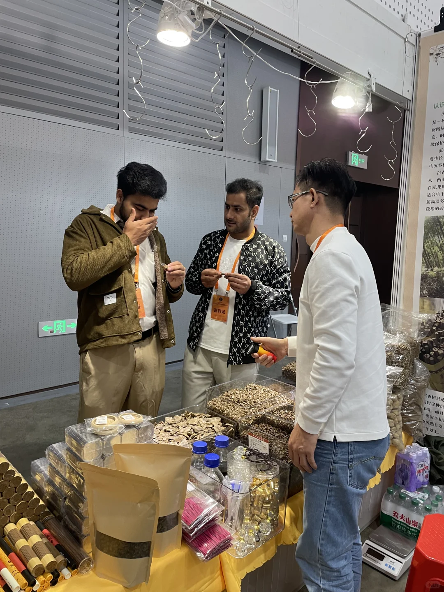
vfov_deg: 67.3
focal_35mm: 26
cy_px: 296
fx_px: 445
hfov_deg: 53.1
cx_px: 222
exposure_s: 1/50
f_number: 1.6
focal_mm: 4.2
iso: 64
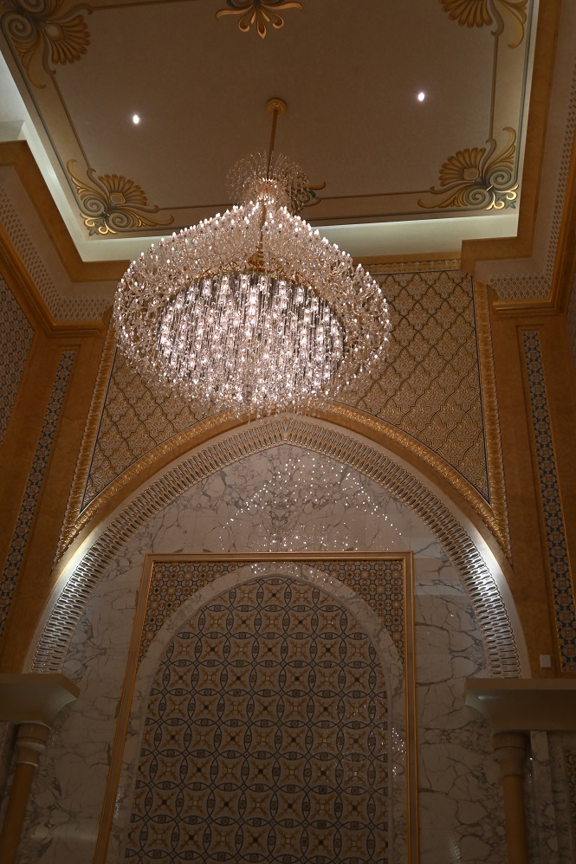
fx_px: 864
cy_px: 432
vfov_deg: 53.1
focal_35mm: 36
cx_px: 288
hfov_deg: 36.9
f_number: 4
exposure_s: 1/125
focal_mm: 24
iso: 560
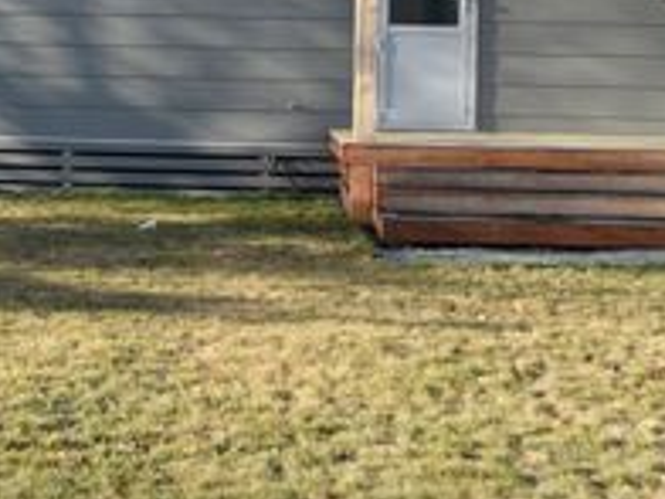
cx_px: 139
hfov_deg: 27.6
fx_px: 1326
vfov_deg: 20.6
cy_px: 5
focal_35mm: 69
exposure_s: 1/250
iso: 200
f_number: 8
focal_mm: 20
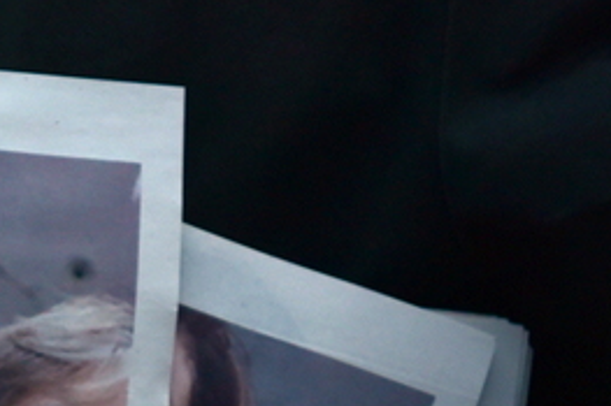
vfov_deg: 5.0
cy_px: 599
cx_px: -416
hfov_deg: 7.4
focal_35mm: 273
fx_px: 4630
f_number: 2.8
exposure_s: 1/125
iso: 800
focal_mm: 70
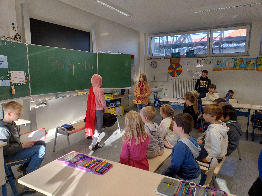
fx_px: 189
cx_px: 131
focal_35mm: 25
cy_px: 98
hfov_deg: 69.4
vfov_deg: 54.8
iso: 372
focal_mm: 4.71
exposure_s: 1/100
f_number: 1.7
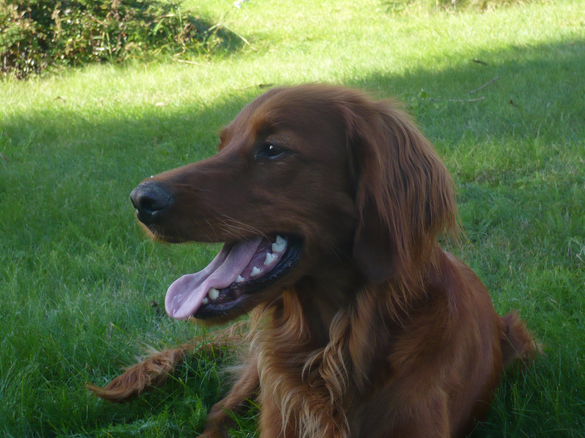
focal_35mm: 86
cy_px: 219
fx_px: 1453
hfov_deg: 22.8
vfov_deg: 17.2
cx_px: 292
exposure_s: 1/60
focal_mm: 14.1
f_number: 5.2
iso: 100
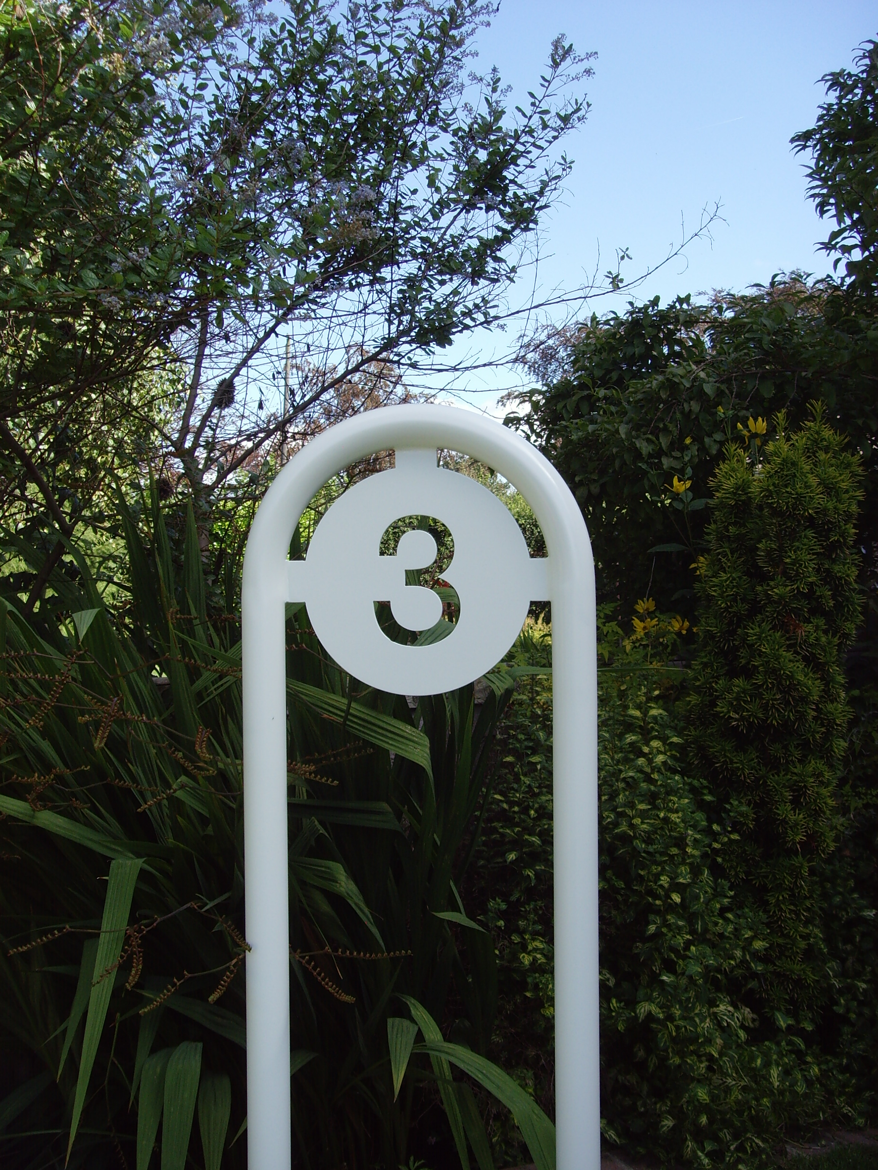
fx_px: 1522
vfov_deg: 42.1
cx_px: 439
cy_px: 585
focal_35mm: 45
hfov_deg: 32.2
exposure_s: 1/350
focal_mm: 7.7
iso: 80
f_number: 3.7
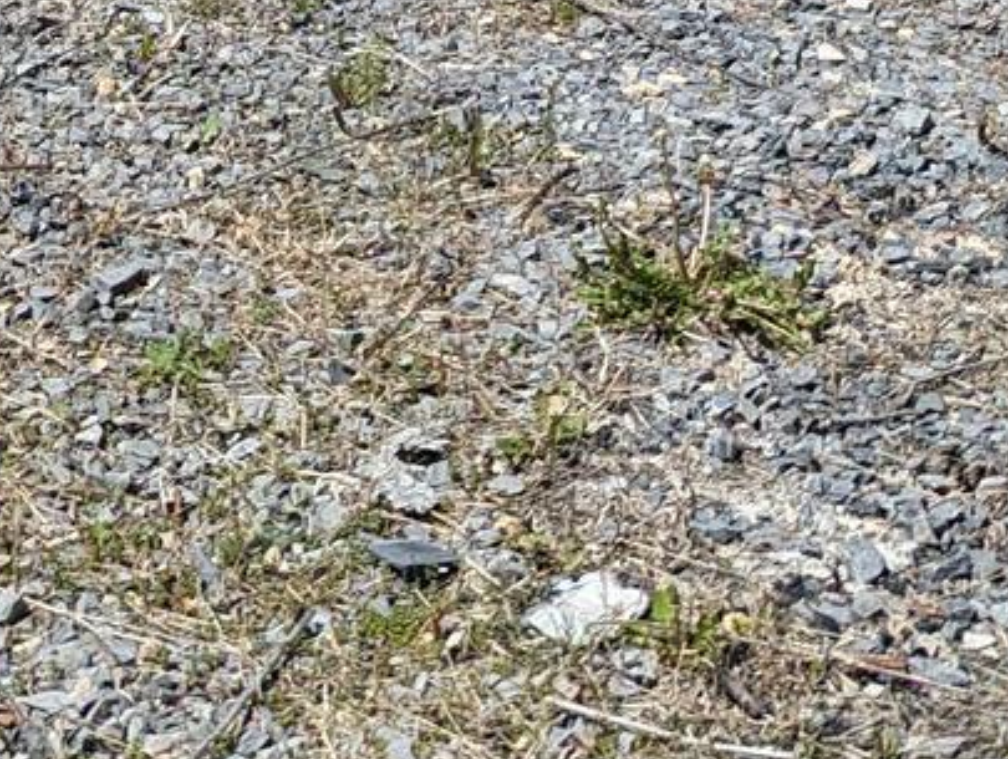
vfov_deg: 10.9
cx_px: 112
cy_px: -906
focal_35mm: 121
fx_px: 3529
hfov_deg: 16.1
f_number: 1.85
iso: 47
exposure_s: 1/1887
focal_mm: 6.81
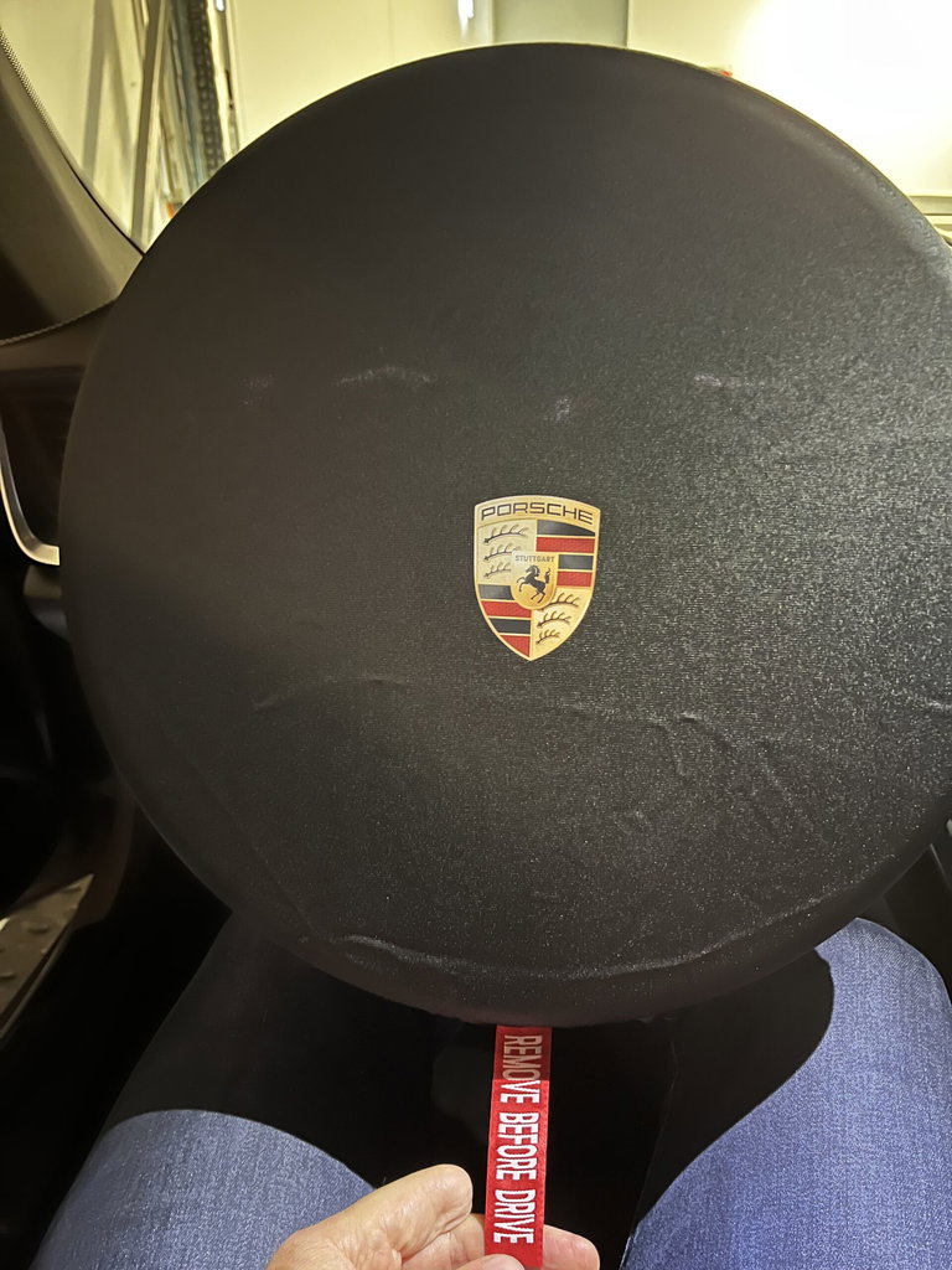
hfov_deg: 53.1
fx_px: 953
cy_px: 635
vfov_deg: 67.3
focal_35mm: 26
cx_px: 476
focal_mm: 5.1
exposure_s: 1/15
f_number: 1.6
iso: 1250
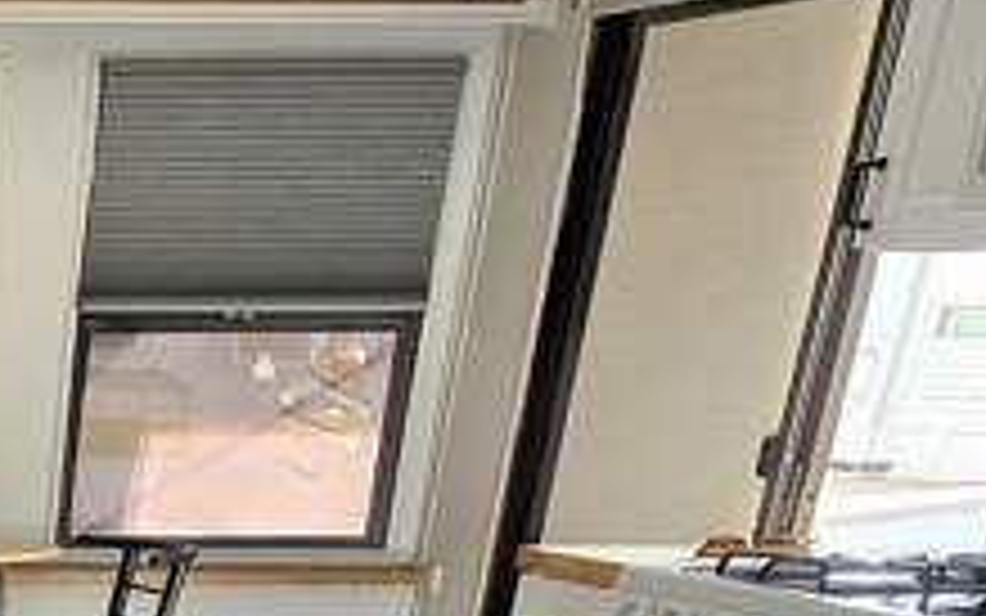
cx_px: -482
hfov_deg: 19.5
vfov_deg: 13.0
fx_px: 2500
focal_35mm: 93
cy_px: 1030
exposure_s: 1/120
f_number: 1.8
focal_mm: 5
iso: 160
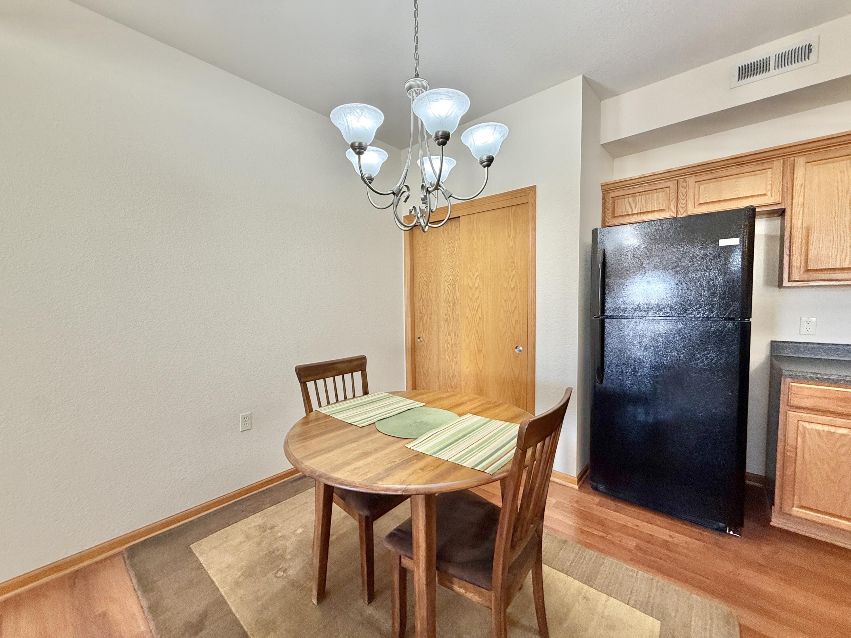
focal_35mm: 14
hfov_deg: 102.1
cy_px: 319
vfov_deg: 85.7
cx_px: 426
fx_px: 344
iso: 250
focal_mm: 2.22
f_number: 2.2
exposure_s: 1/120
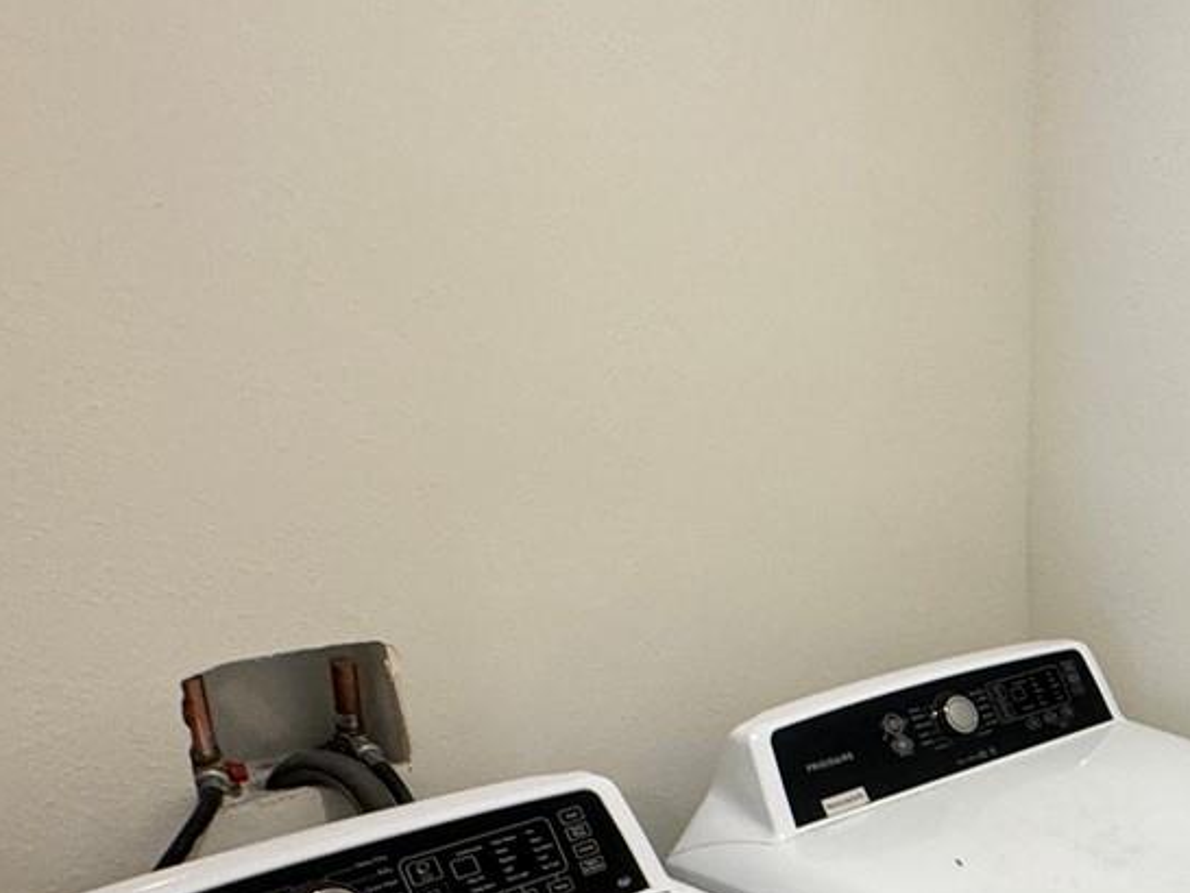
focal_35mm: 41
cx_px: 1353
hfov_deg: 37.2
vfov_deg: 33.7
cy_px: 767
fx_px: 1410
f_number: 2.2
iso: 200
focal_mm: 2.22
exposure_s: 1/60
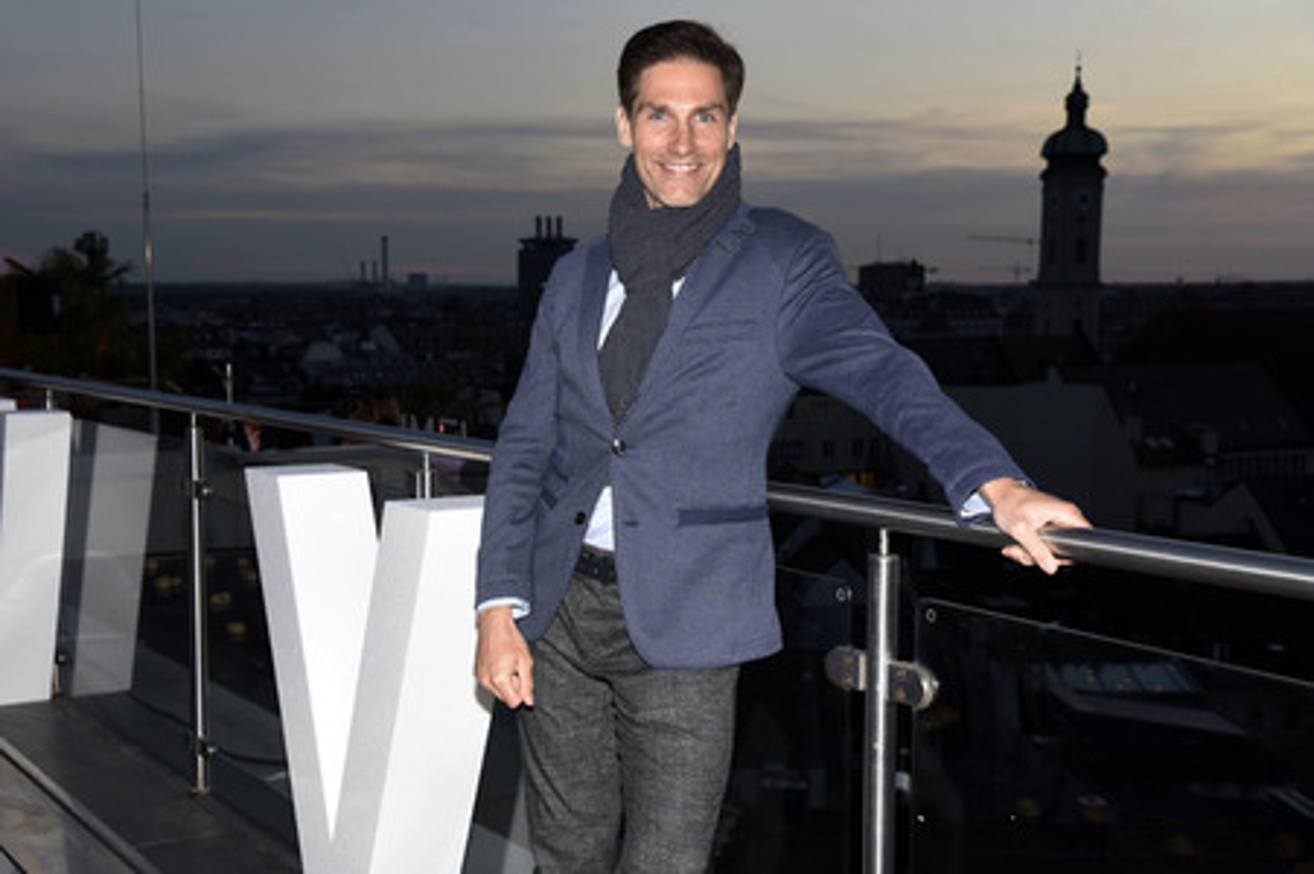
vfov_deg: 30.5
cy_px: 437
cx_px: 657
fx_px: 1605
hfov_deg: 44.5
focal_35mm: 44
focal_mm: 44
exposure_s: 1/125
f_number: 6.3
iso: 500
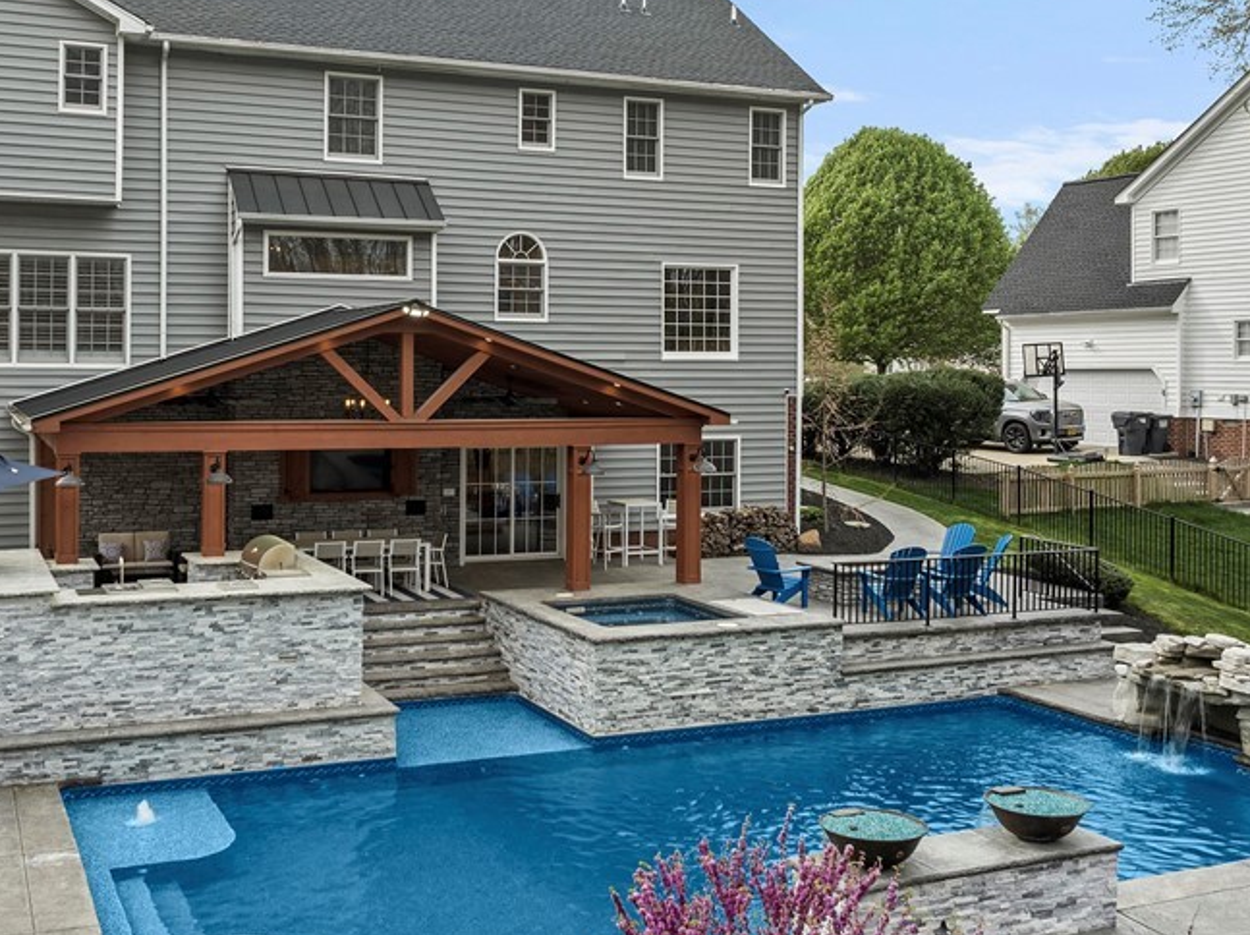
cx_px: 483
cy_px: 371
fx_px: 1371
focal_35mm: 38
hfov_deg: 48.6
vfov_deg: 37.5
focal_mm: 12.29
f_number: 4
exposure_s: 1/20
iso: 100
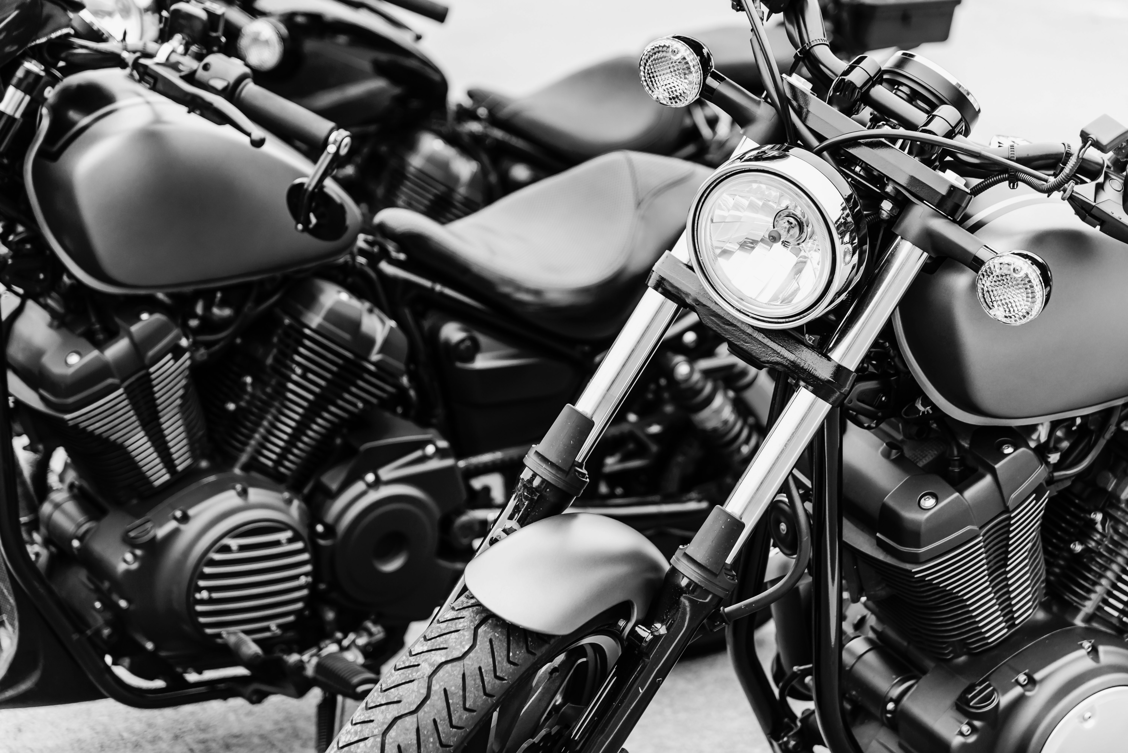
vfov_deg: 11.4
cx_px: 564
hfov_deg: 17.1
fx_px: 3761
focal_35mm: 120
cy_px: 376
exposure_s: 1/90
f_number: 4
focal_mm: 120
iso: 200
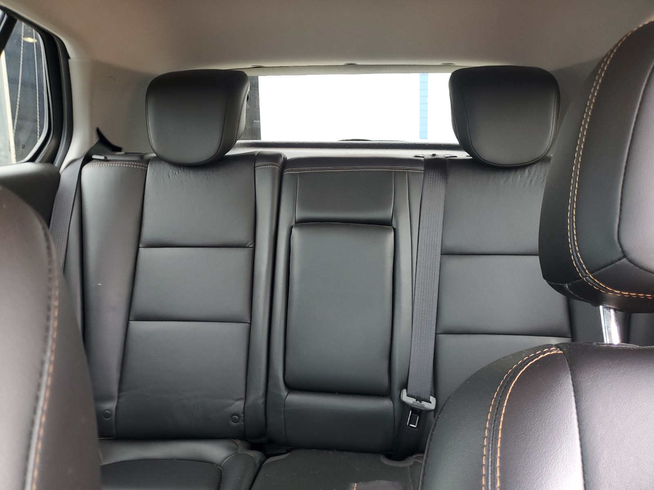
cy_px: 245
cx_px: 327
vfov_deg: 53.1
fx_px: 491
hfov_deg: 67.3
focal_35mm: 26
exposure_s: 1/60.2
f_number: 1.5
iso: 85
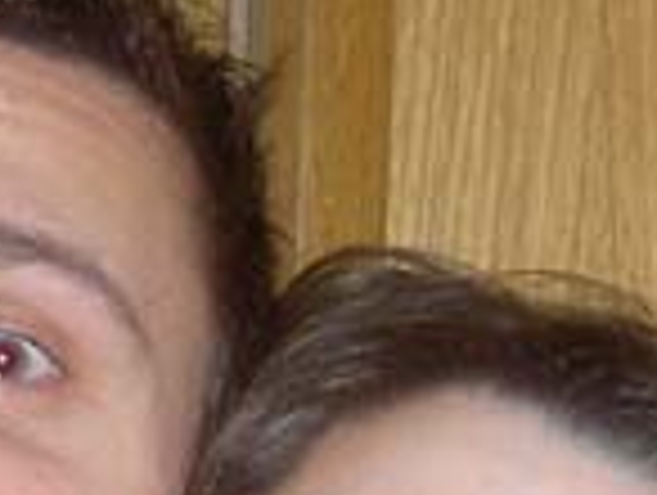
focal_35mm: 160
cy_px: 634
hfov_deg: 12.1
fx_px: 3042
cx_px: -126
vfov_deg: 9.2
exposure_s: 1/59.5
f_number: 2.8
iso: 100
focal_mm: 8
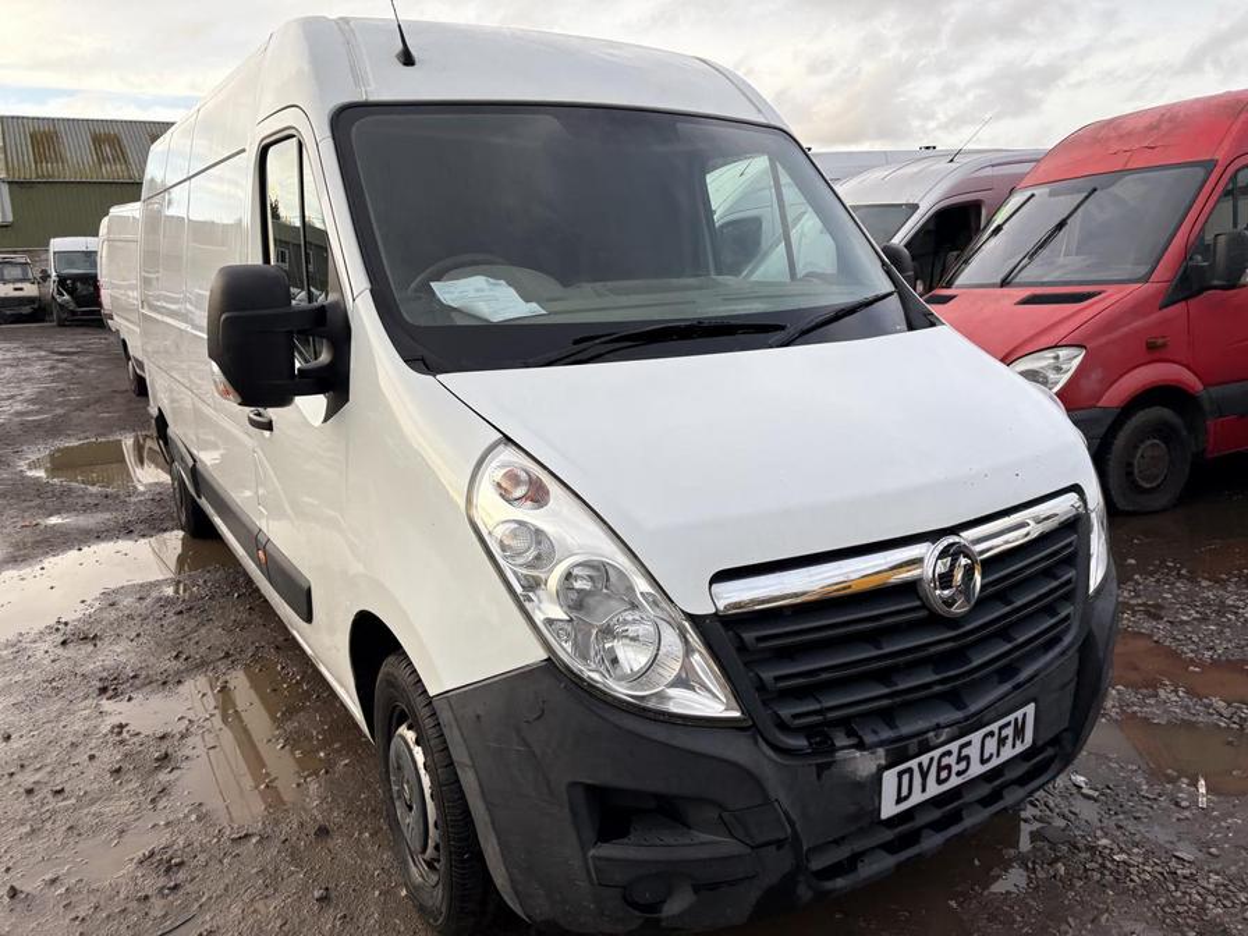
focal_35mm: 26
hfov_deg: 67.3
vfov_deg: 53.1
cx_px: 624
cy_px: 468
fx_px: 937
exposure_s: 1/507
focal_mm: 5.96
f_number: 1.6
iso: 50
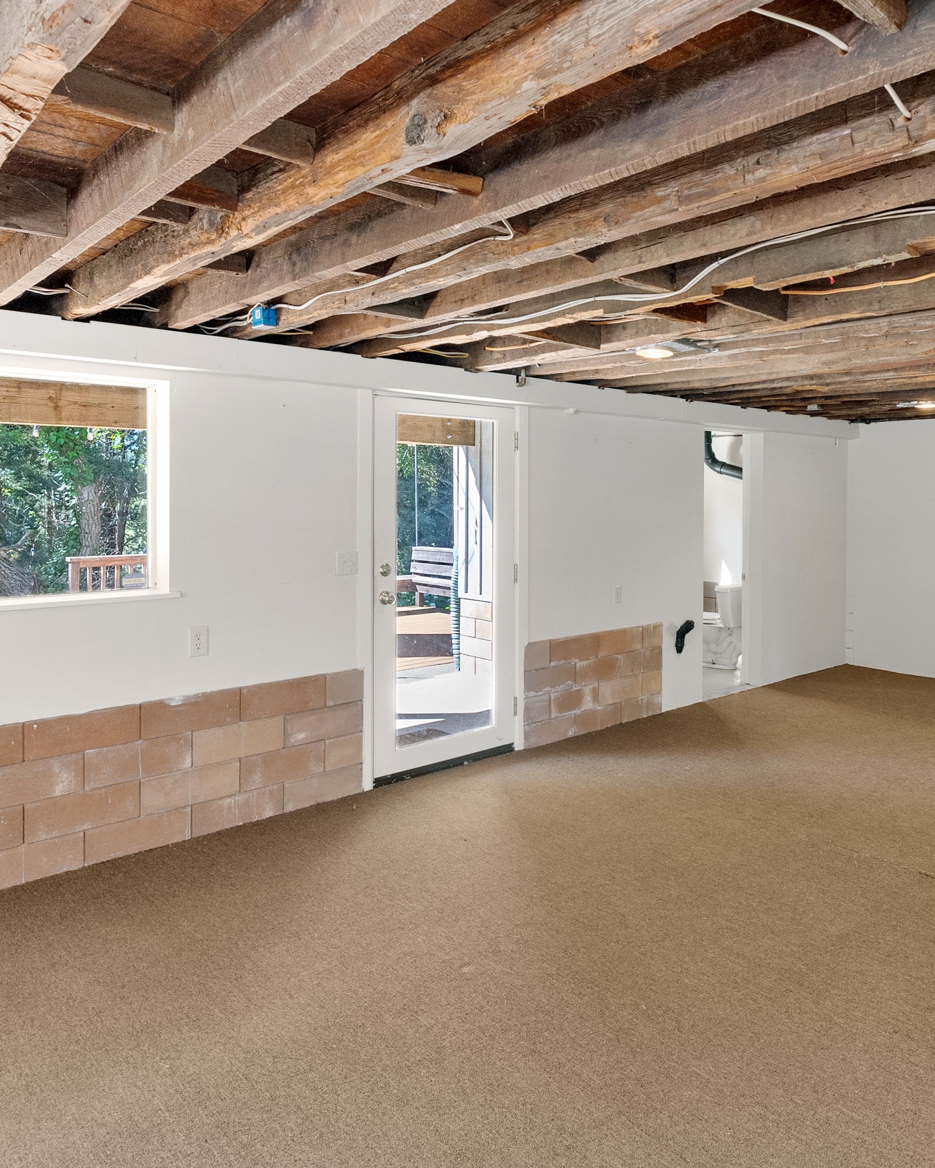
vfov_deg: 70.2
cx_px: 550
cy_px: 546
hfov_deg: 58.4
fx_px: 830
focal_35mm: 24
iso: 640
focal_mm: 15
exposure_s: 1/2
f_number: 8
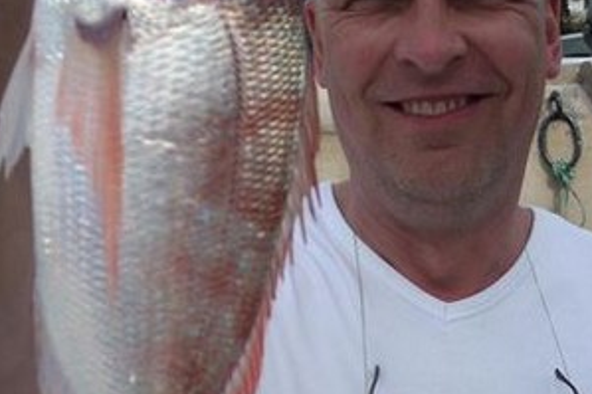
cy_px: 263
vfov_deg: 16.8
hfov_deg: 24.8
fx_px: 1331
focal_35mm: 81
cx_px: 434
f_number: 5.6
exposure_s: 1/285
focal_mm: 6.2
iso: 64
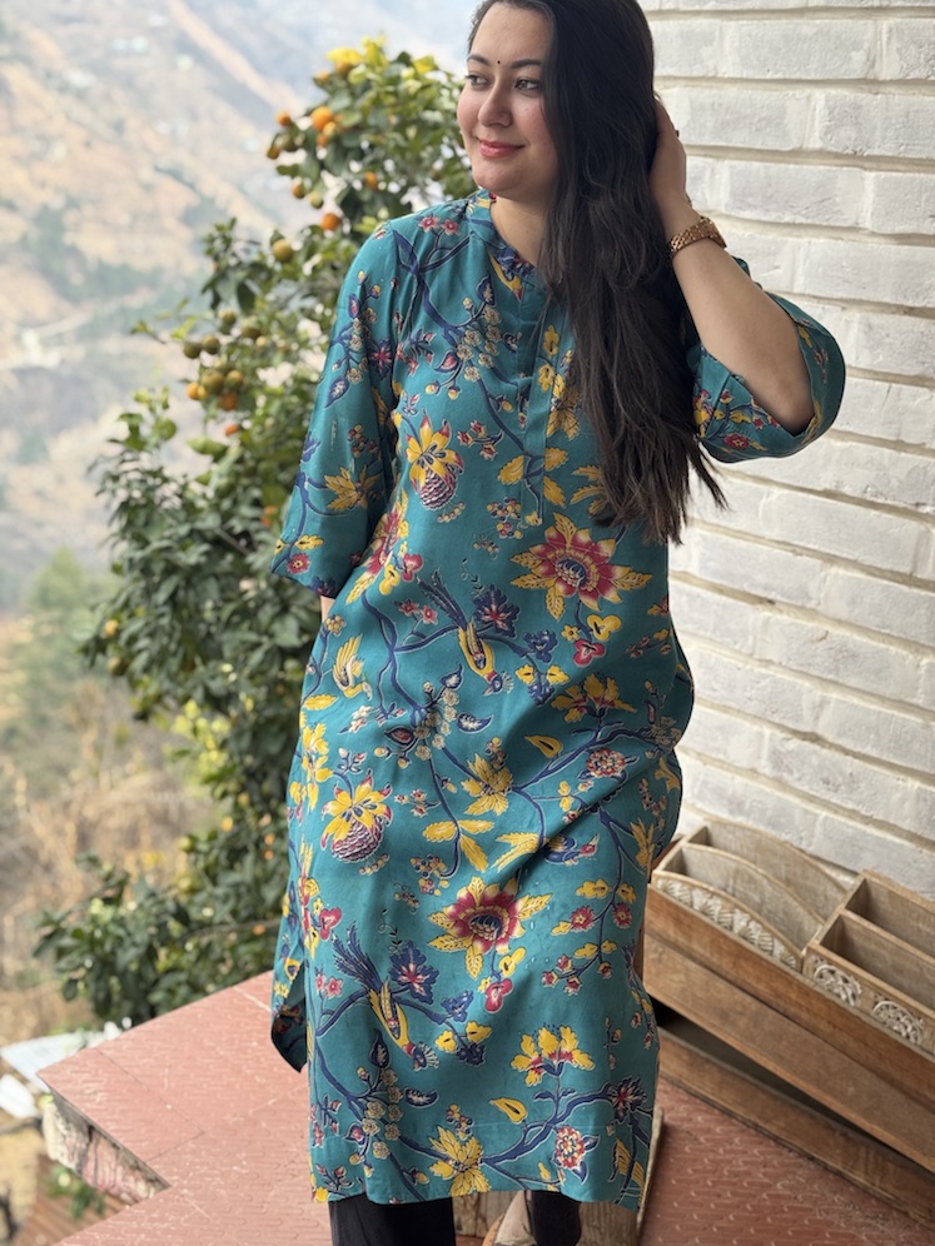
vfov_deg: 39.7
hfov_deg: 30.3
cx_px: 468
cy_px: 623
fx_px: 1729
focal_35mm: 48
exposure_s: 1/381
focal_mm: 6.76
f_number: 1.78
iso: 64
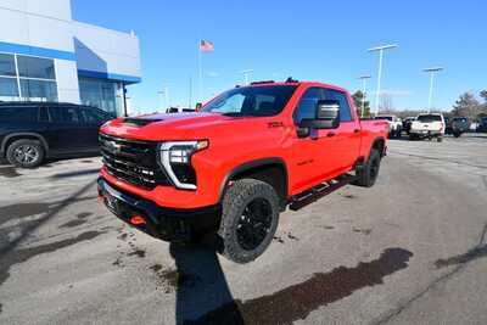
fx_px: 244
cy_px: 162
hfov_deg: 90.0
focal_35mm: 18
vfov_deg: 67.4
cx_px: 244
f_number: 9
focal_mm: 12
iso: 100
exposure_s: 1/320
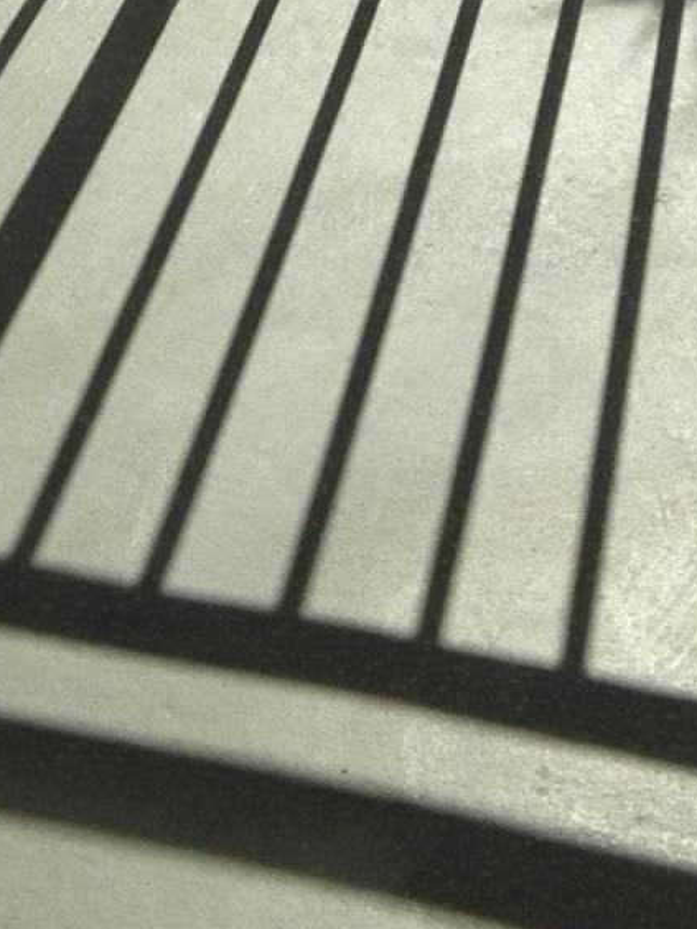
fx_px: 3141
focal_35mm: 117
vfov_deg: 15.6
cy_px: -441
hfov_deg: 12.6
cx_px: 479
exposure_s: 1/903
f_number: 2.4
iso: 50
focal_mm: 4.12
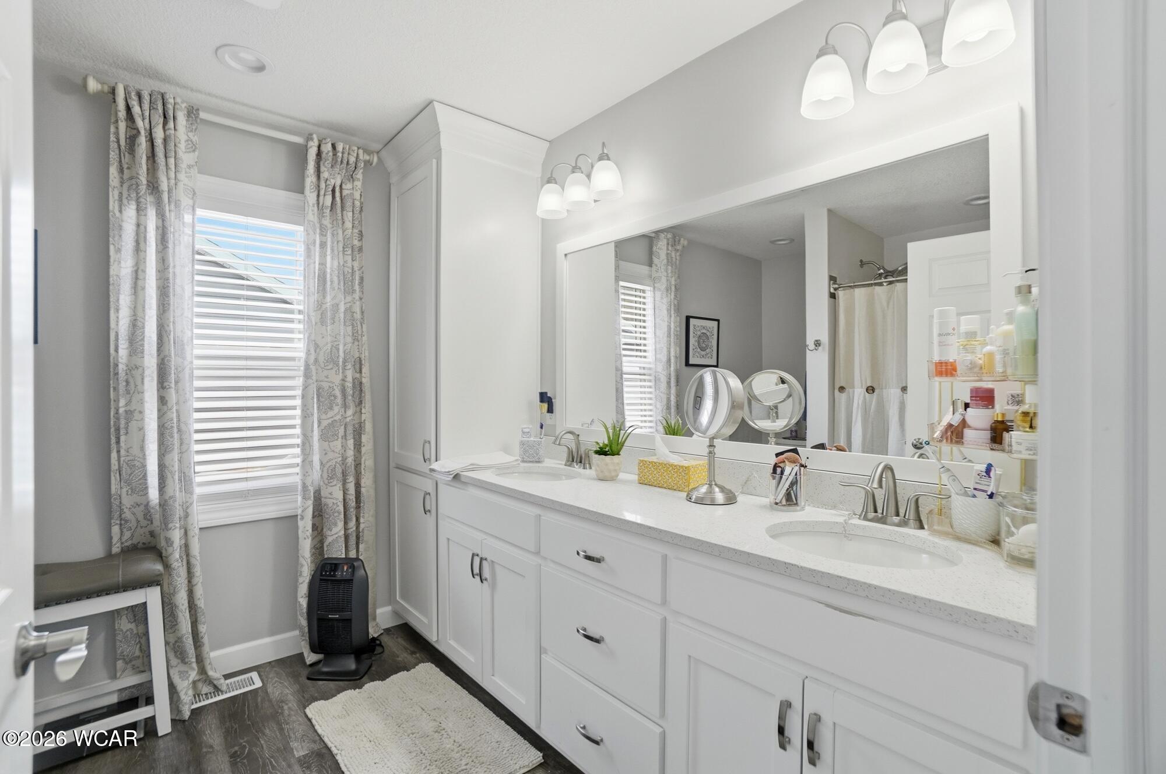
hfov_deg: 100.5
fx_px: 485
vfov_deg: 77.2
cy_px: 387
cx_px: 583
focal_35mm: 15
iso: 125
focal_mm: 10
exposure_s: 1/250
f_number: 8
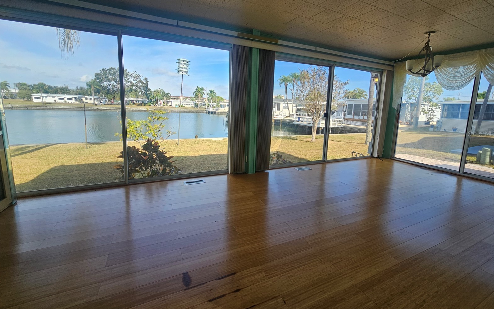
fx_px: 188
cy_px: 133
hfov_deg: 105.3
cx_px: 247
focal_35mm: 14
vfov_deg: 78.2
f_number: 2.2
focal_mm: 2.2
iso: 50
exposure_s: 1/326
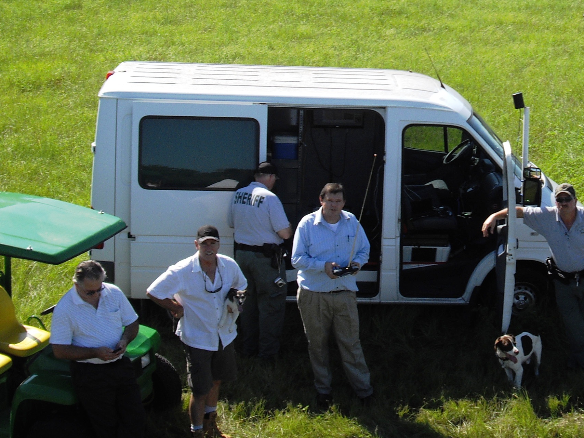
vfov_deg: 16.4
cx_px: 433
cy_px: 69
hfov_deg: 21.8
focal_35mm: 89
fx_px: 1502
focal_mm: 7.9
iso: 50
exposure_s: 1/1000
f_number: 2.8
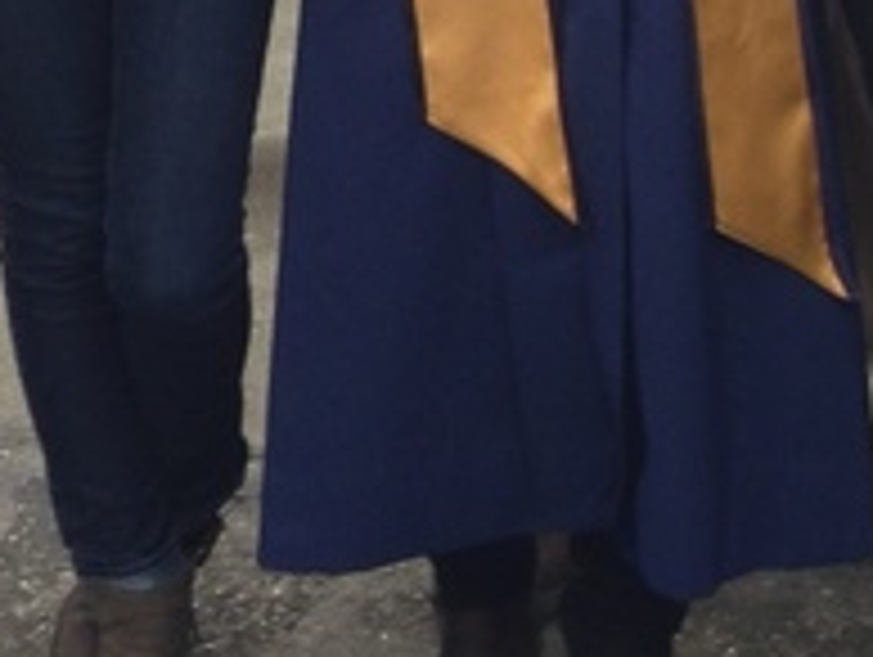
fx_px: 3889
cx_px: 592
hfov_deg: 12.8
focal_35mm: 154
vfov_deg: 8.9
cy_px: -792
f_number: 2.4
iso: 80
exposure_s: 1/120
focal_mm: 4.12
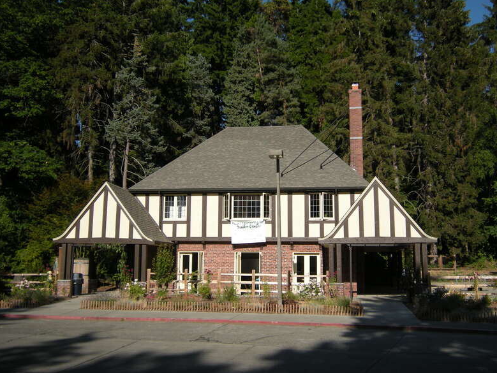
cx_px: 253
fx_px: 560
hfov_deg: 47.8
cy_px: 183
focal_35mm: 39
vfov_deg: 36.8
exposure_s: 1/262
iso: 64
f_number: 6.4
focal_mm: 6.3
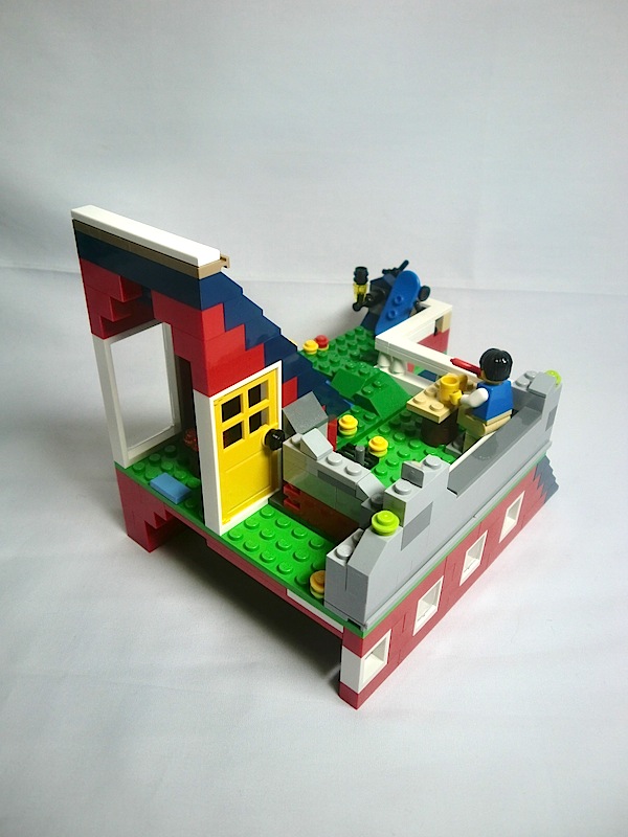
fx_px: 677
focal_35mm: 28
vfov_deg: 63.4
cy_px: 418
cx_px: 314
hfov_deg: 49.7
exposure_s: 1/80
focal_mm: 4.65
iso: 64
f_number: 2.6
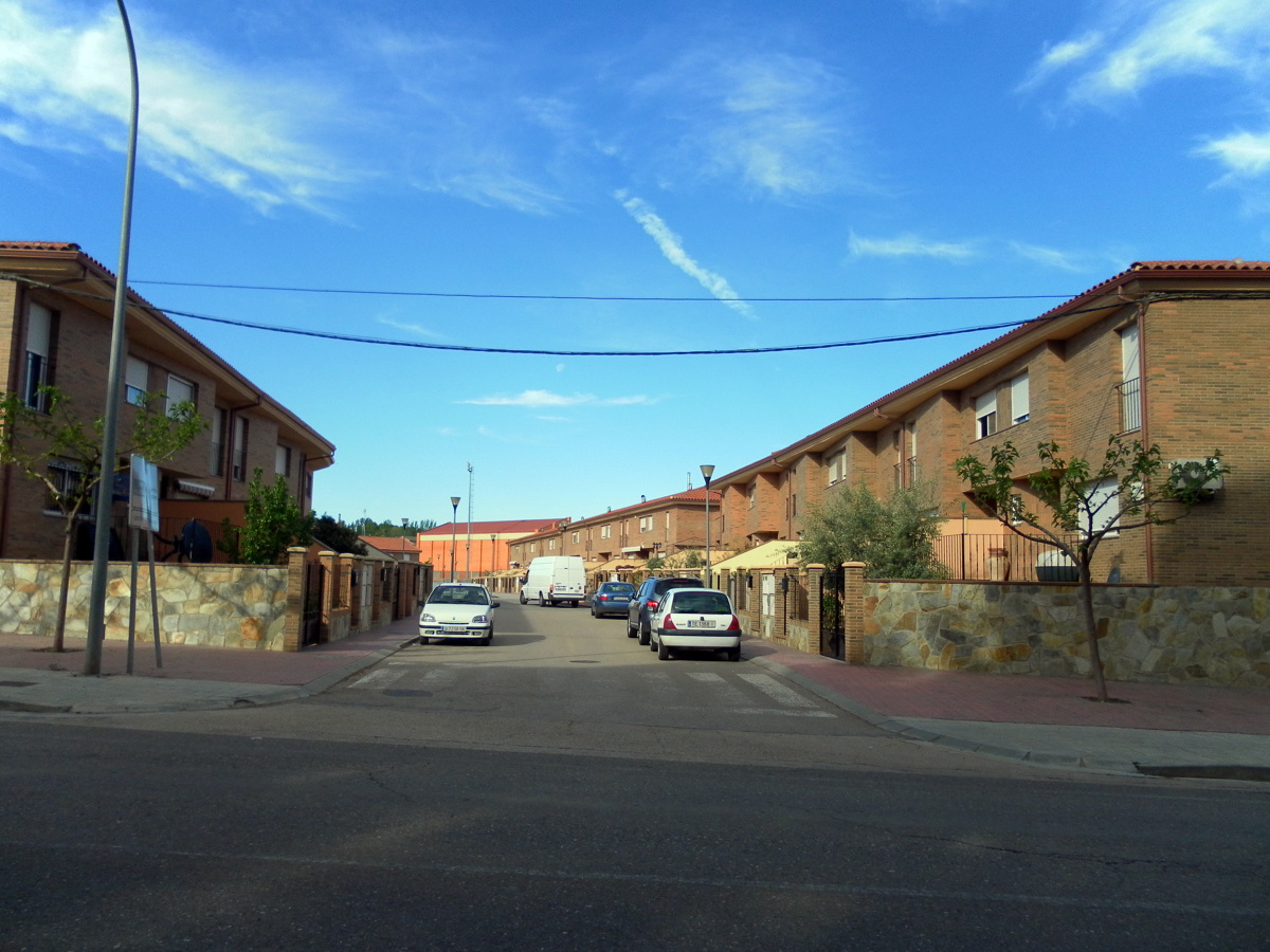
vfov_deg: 49.7
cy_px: 476
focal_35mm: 28
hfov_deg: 63.4
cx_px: 635
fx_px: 1027
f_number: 8
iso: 80
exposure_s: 1/125
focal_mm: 4.9
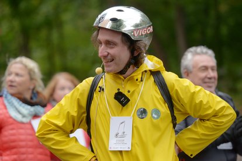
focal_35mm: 145
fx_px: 975
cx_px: 121
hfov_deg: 14.2
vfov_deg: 9.5
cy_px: 80
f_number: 3.2
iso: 800
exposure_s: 1/1250
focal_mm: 145
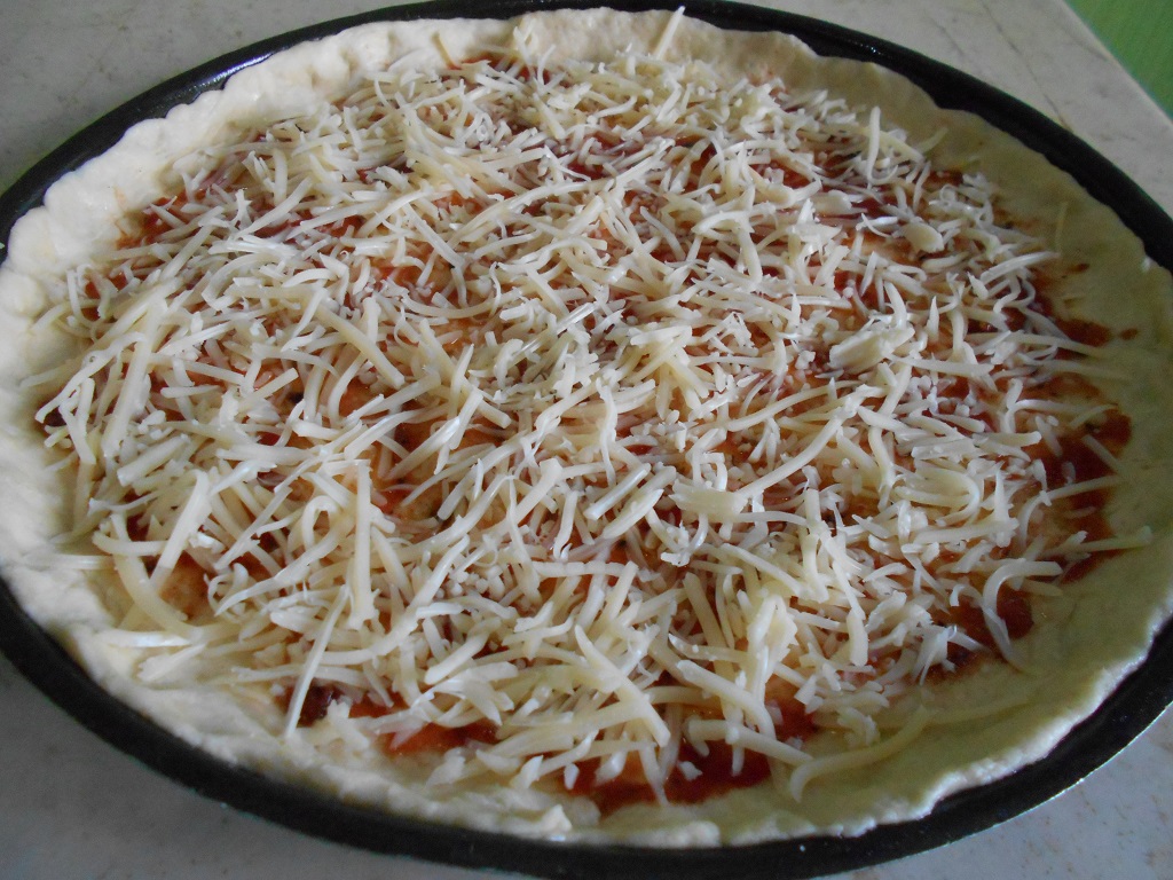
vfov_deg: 53.1
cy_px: 440
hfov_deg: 67.3
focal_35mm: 26
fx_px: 881
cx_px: 586
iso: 800
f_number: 3.2
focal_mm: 4.6
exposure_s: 1/200
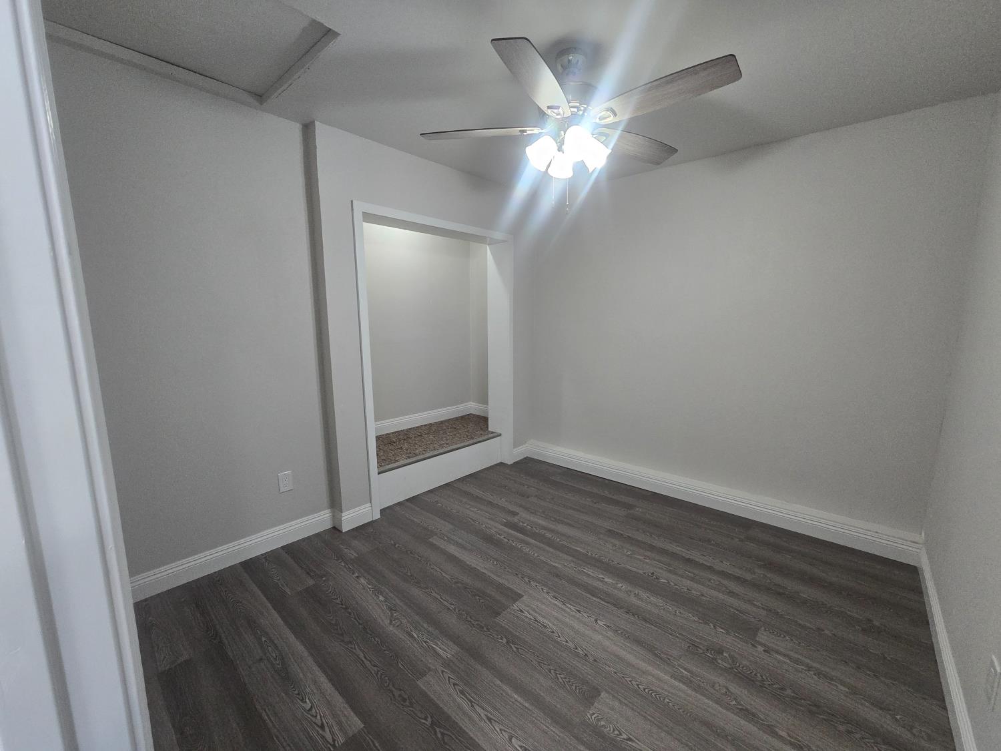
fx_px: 376
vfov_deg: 89.9
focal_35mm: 13
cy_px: 376
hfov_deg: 106.2
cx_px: 500
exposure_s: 1/100
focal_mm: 2.2
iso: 400
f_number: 2.2
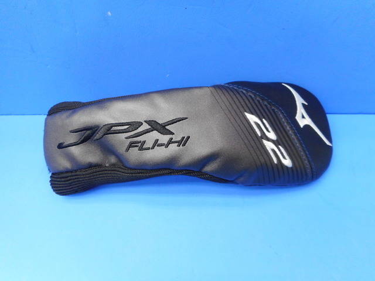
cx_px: 188
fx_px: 271
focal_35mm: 25
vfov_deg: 54.9
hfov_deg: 69.4
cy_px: 140
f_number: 3.7
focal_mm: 4.5
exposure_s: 1/30
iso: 220
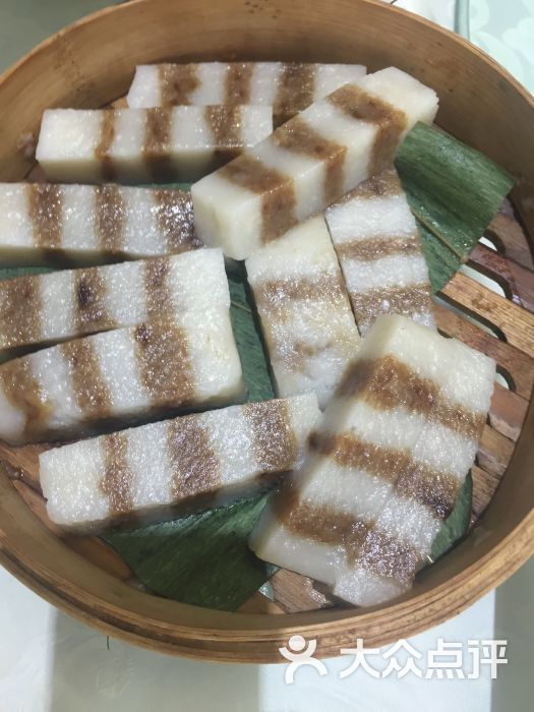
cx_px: 267
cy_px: 356
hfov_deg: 48.2
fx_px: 596
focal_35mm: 29
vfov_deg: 61.7
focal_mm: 4.15
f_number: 2.2
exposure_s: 1/33
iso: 80
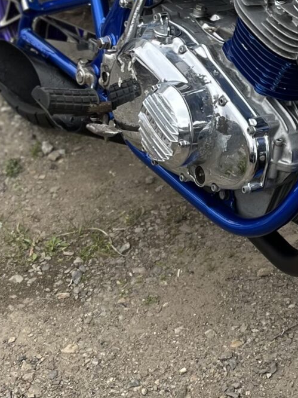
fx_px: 1149
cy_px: -22
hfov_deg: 14.1
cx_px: 397
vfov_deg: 19.0
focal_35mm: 100
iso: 50
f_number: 1.6
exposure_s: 1/951
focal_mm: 5.1
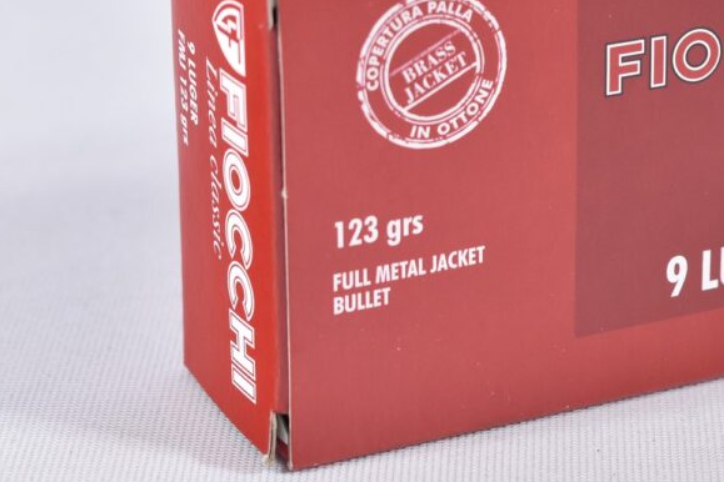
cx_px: 699
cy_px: 121
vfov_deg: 8.0
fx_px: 3439
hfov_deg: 11.9
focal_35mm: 171
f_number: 5.6
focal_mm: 55
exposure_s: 1/40
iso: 640
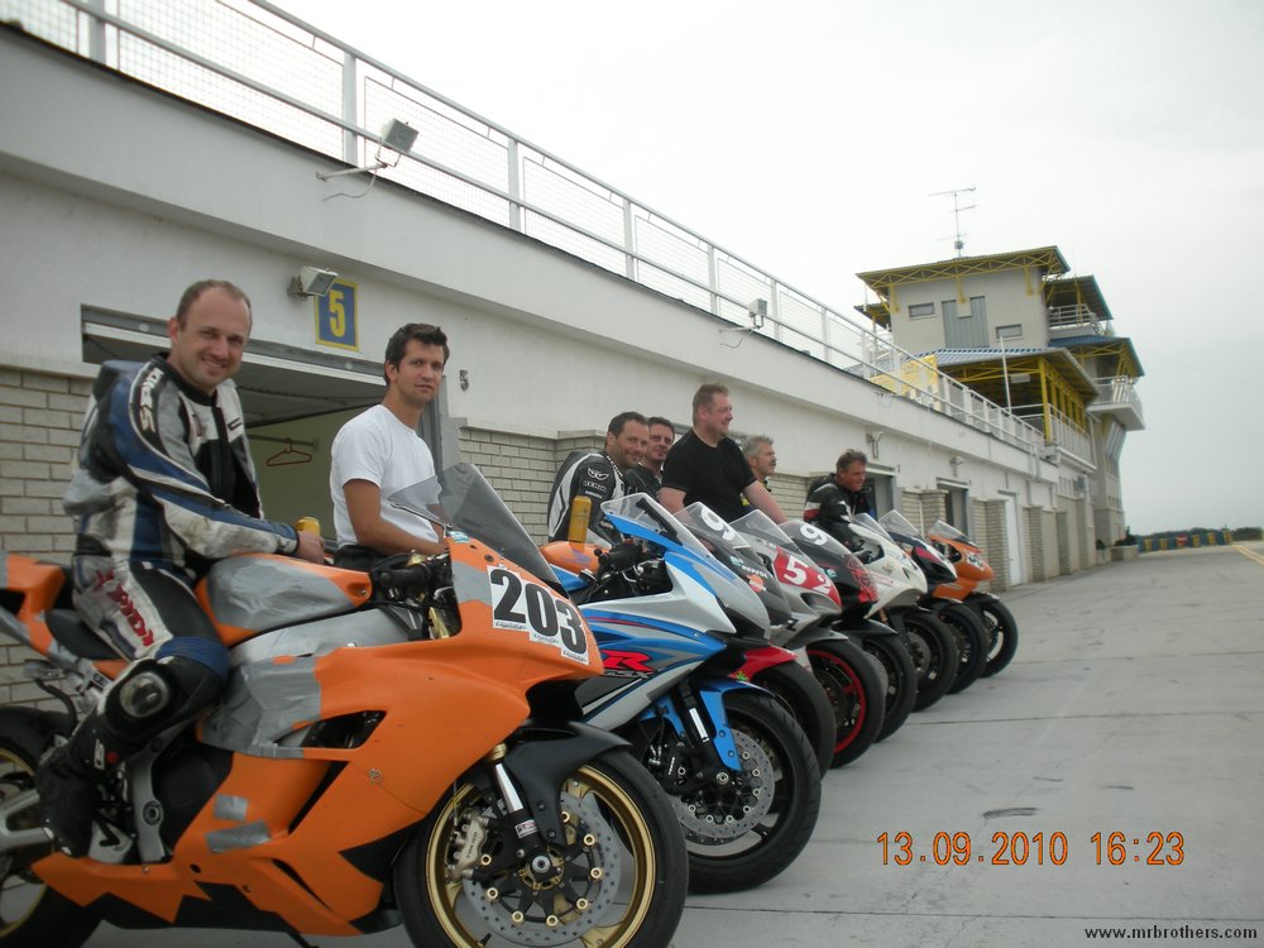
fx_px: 1278
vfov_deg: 40.7
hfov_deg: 52.6
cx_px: 632
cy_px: 474
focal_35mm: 35
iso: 64
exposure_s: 1/214
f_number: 3.5
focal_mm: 6.3
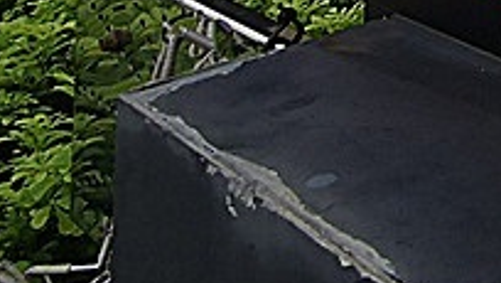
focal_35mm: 81
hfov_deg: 20.1
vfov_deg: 11.8
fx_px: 1077
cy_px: -418
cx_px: 864
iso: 50
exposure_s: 1/622
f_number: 2.2
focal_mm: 2.35
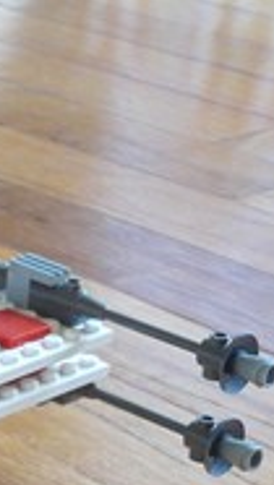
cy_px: 623
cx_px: -311
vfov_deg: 15.2
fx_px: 1739
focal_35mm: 135
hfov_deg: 8.5
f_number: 2.8
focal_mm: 6
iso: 200
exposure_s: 1/30
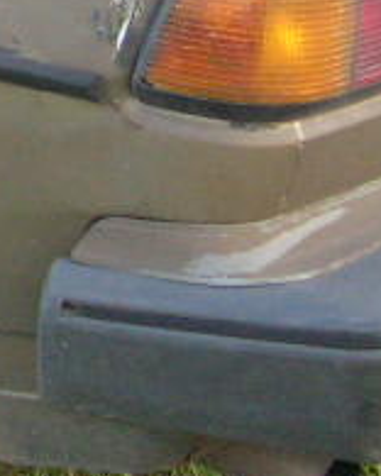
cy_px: 83
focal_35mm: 174
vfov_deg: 11.0
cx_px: -379
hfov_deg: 8.4
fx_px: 2453
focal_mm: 5.7
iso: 200
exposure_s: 1/92
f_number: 2.9
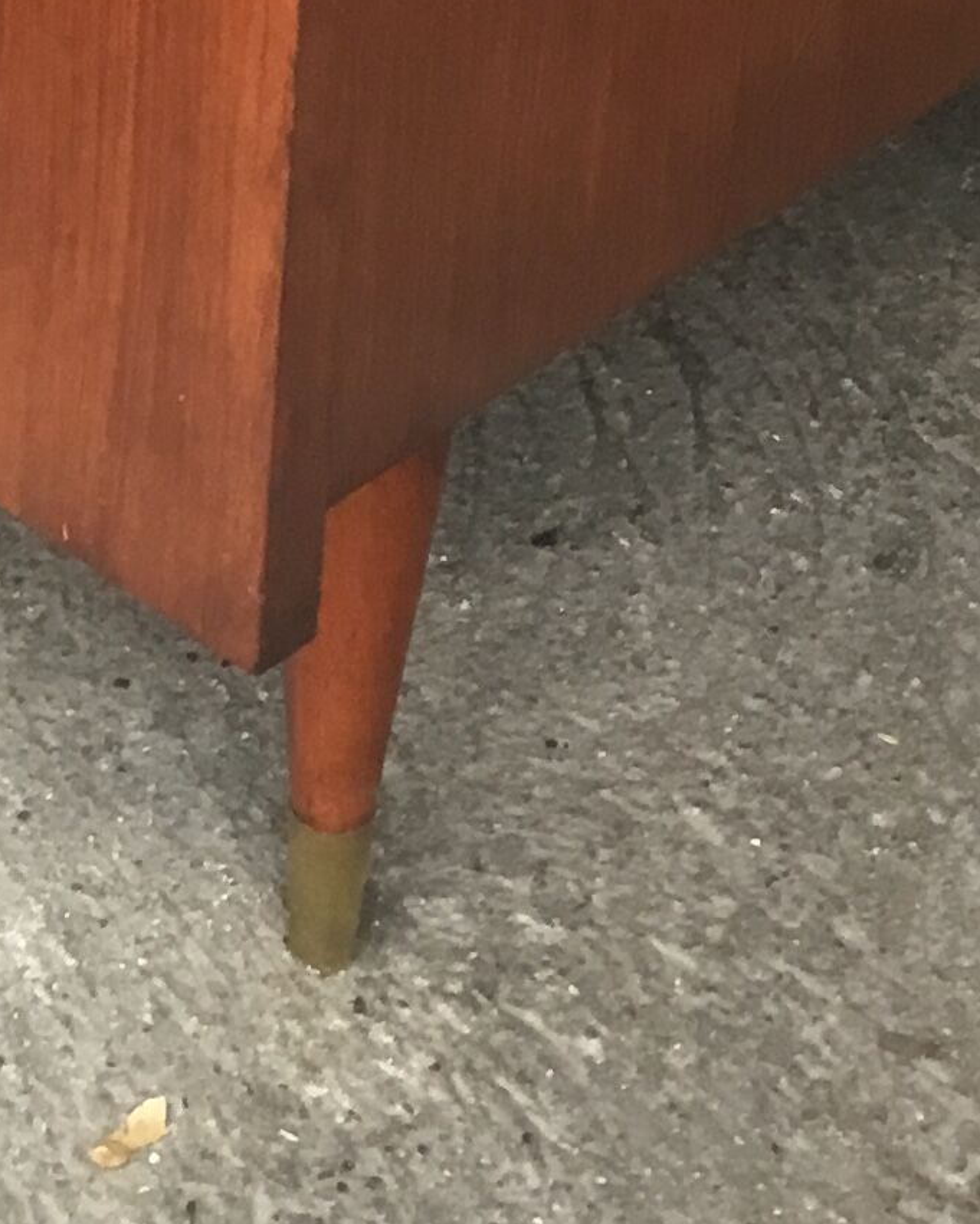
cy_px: -774
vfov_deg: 15.0
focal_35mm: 116
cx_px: 27
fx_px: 4205
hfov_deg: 13.1
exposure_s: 1/33
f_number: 2.4
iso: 100
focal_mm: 3.3
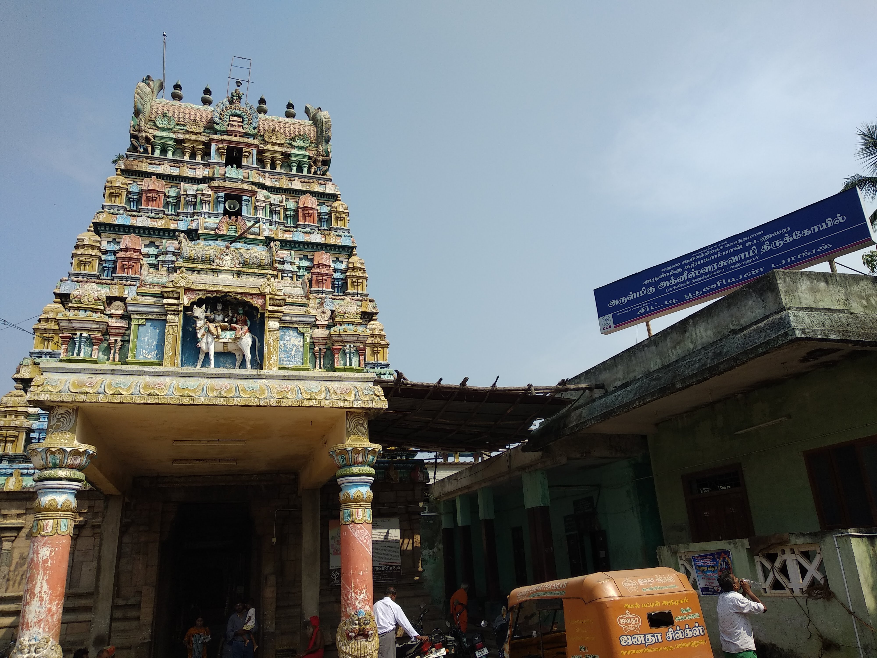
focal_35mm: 26
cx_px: 438
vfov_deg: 53.1
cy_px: 329
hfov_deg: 67.3
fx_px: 659
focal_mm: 3.81
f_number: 2.2
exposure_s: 1/1185
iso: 100
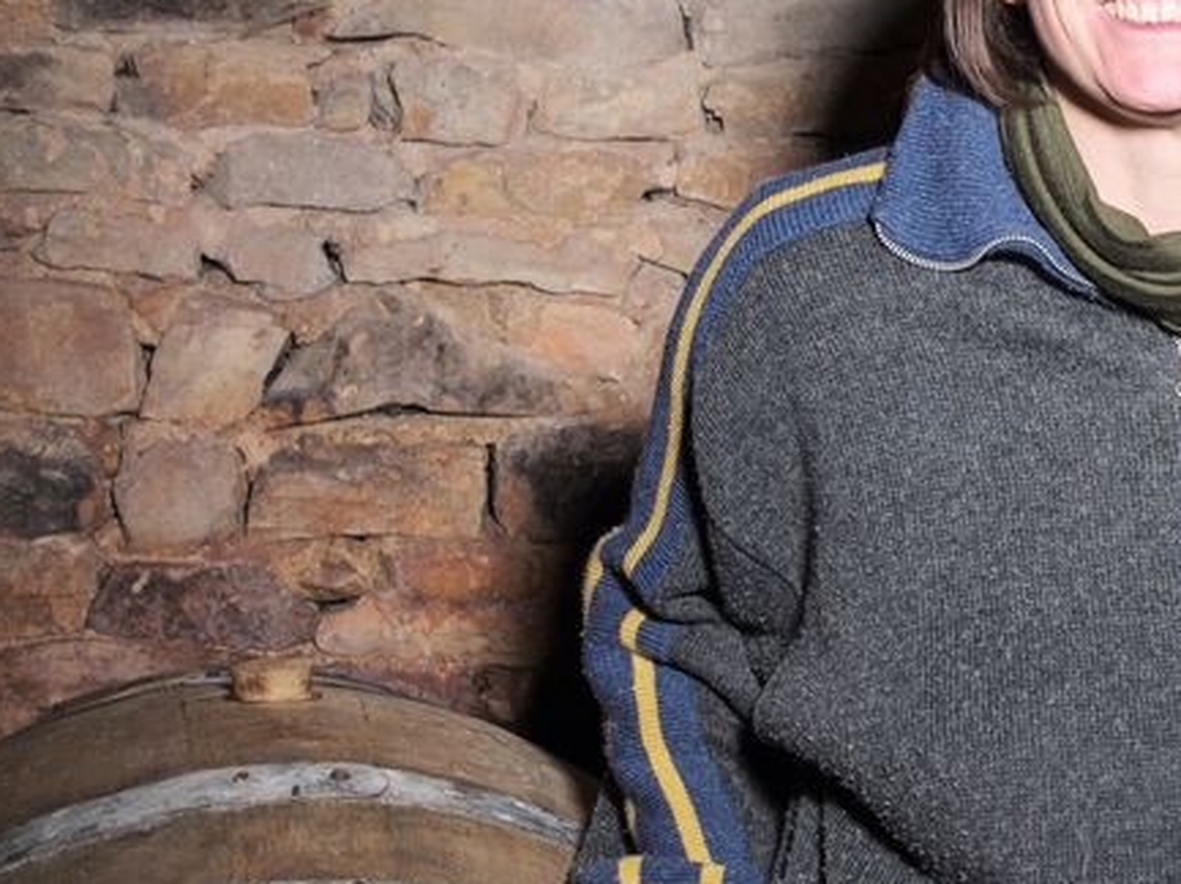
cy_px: 355
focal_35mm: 91
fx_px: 3102
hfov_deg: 20.9
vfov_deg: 16.2
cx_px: 1165
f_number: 8
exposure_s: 1/350
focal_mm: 32
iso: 400
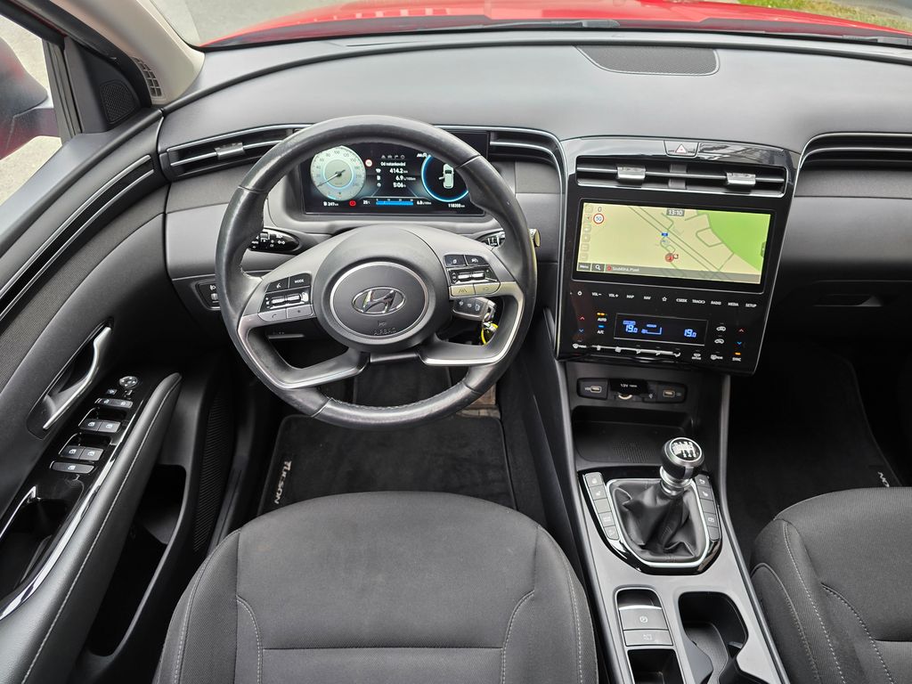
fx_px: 606
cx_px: 456
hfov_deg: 73.9
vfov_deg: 58.9
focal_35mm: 23
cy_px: 342
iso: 40
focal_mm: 6.3
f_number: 1.7
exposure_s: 1/50
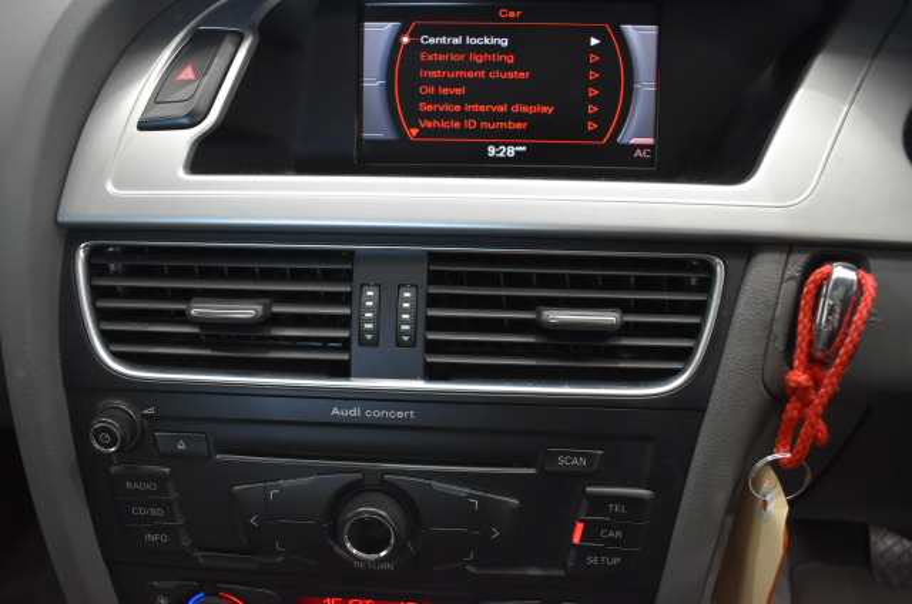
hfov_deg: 67.5
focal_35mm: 27
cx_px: 456
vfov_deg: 47.7
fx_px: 683
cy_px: 302
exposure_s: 1/60
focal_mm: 18
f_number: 3.5
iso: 1800
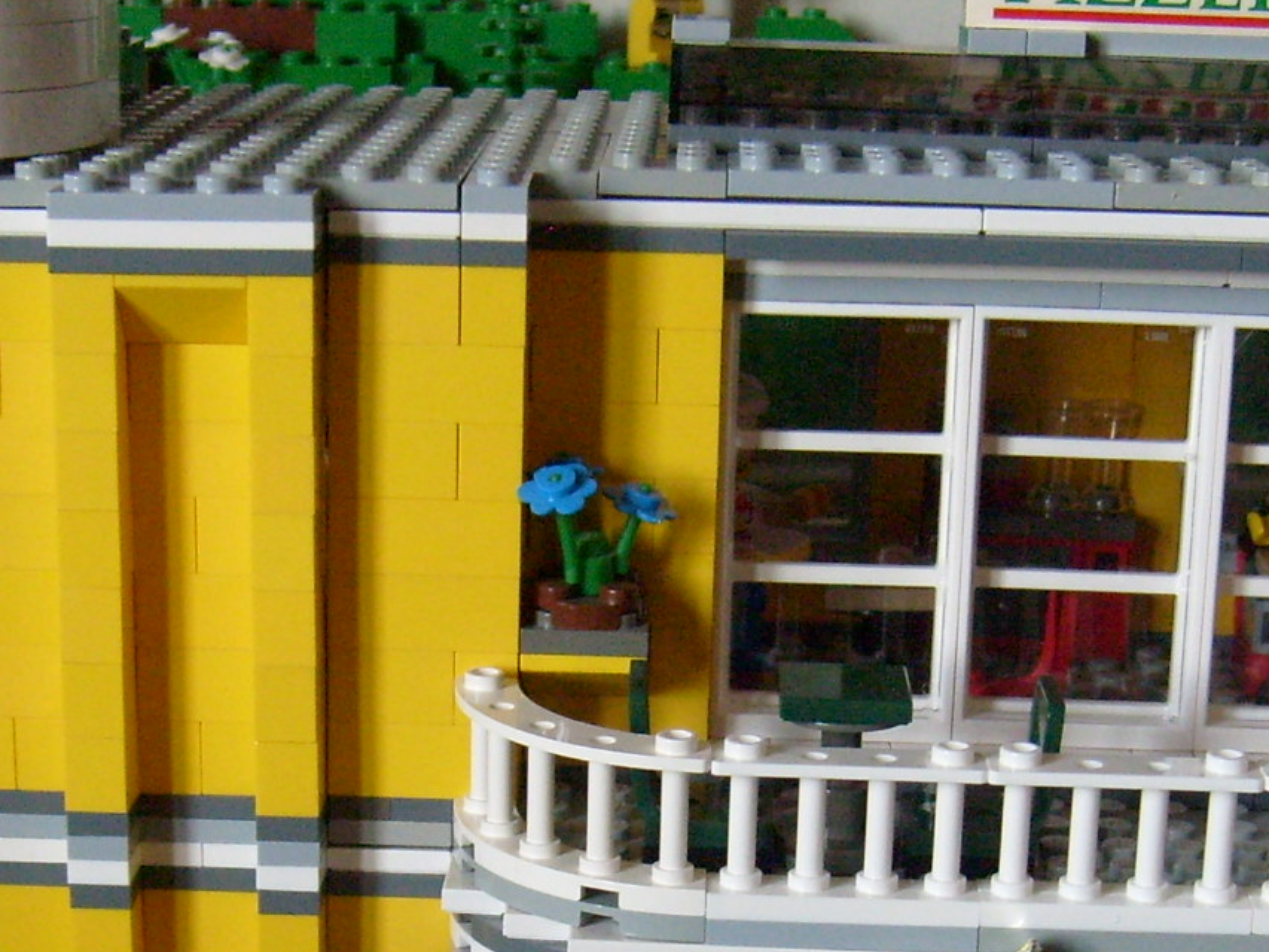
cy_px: 823
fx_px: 3080
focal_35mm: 84
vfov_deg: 17.4
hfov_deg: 23.3
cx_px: 583
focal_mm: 5.8
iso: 160
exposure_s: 1/45
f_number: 2.8
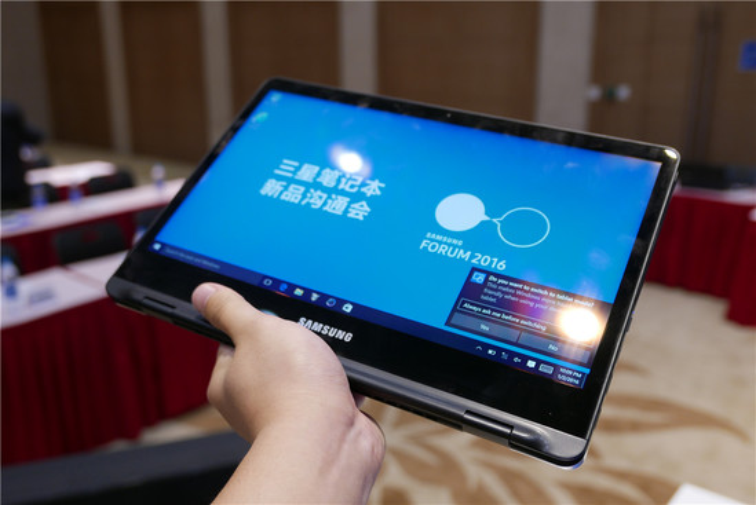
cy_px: 252
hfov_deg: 54.4
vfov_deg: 37.9
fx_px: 736
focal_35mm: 35
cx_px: 378
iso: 250
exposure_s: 1/80
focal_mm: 15.9
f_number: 2.3
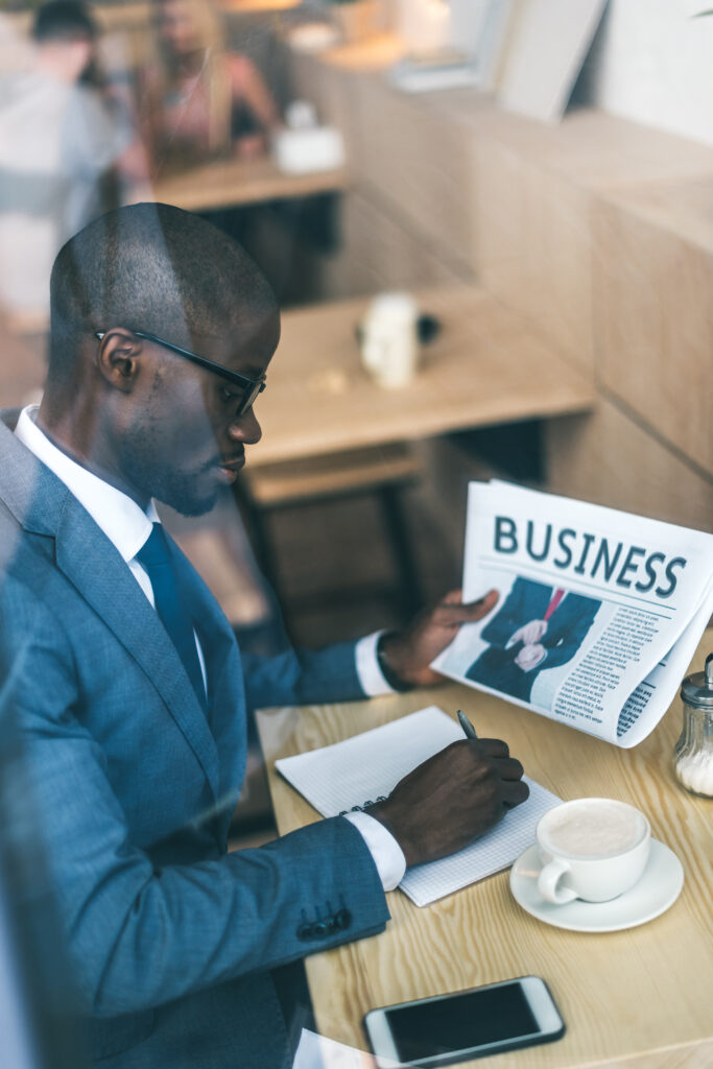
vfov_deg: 39.6
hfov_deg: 27.0
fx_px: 1485
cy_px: 534
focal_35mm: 50
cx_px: 356
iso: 320
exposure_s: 1/1000
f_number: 1.4
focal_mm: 50
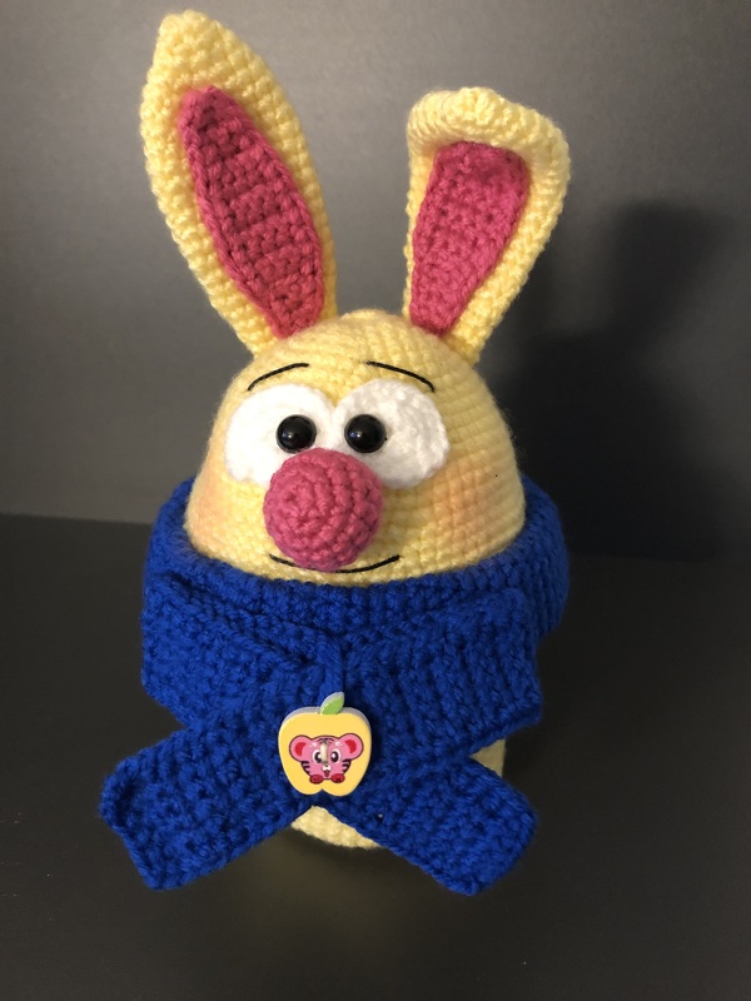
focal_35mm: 28
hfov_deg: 49.7
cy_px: 500
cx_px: 376
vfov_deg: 63.4
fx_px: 810
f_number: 1.8
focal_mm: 3.99
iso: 100
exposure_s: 1/5
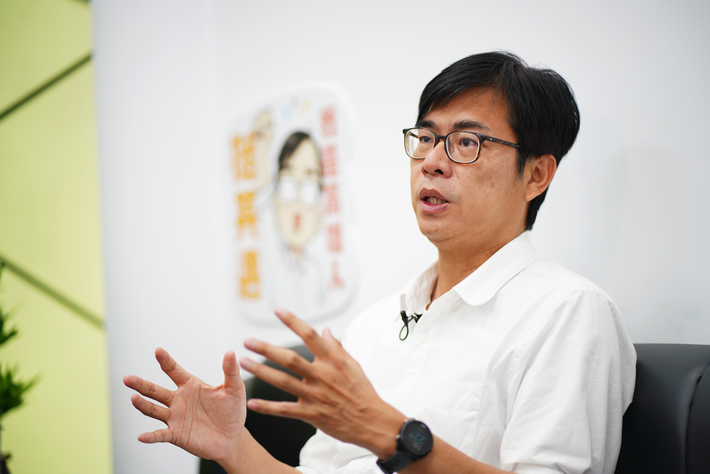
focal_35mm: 85
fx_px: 1677
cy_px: 237
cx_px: 355
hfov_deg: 23.9
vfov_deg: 16.1
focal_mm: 85
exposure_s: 1/400
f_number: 1.8
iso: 1000
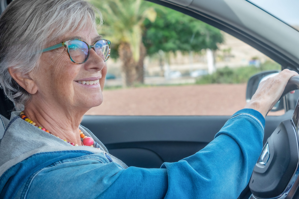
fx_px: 341
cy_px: 100
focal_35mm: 41
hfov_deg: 47.4
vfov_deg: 32.6
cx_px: 150
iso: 320
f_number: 3.6
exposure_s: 1/500
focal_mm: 27
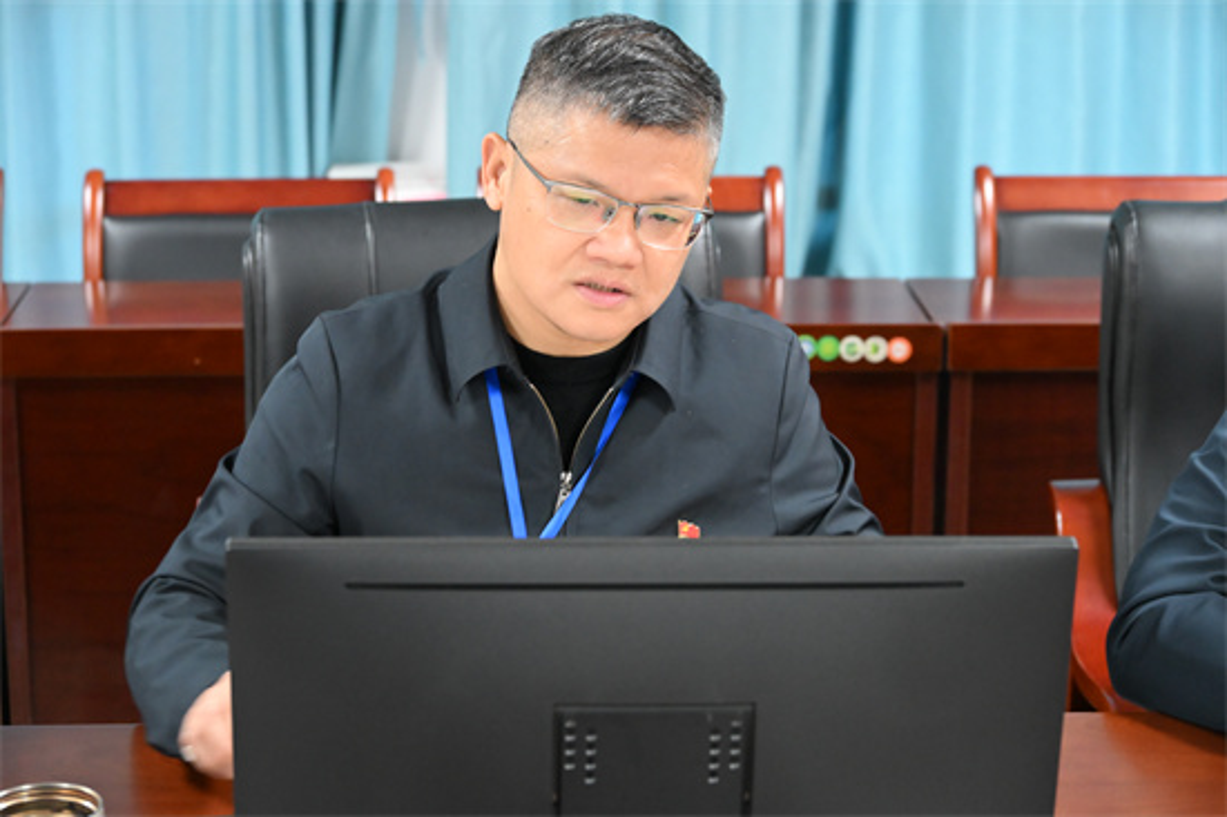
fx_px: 2759
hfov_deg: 25.1
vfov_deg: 16.8
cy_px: 408
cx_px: 614
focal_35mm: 81
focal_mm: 81
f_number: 6.3
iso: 7200
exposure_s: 1/60
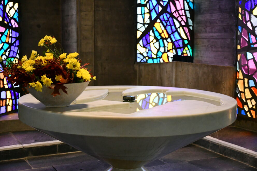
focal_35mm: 52
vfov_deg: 25.7
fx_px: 375
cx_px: 128
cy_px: 86
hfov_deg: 37.9
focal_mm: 35
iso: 3600
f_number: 3.3
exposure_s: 1/100
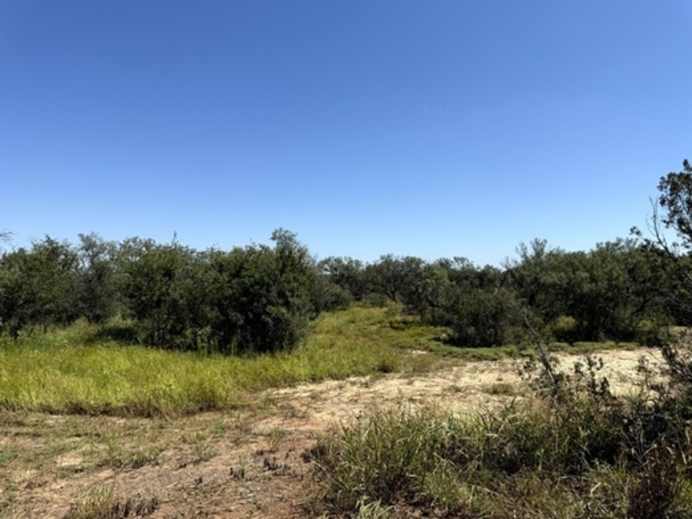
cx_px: 346
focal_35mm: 24
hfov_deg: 71.6
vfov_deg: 56.8
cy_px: 260
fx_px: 480
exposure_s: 1/5319
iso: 80
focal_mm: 6.76
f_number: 1.78
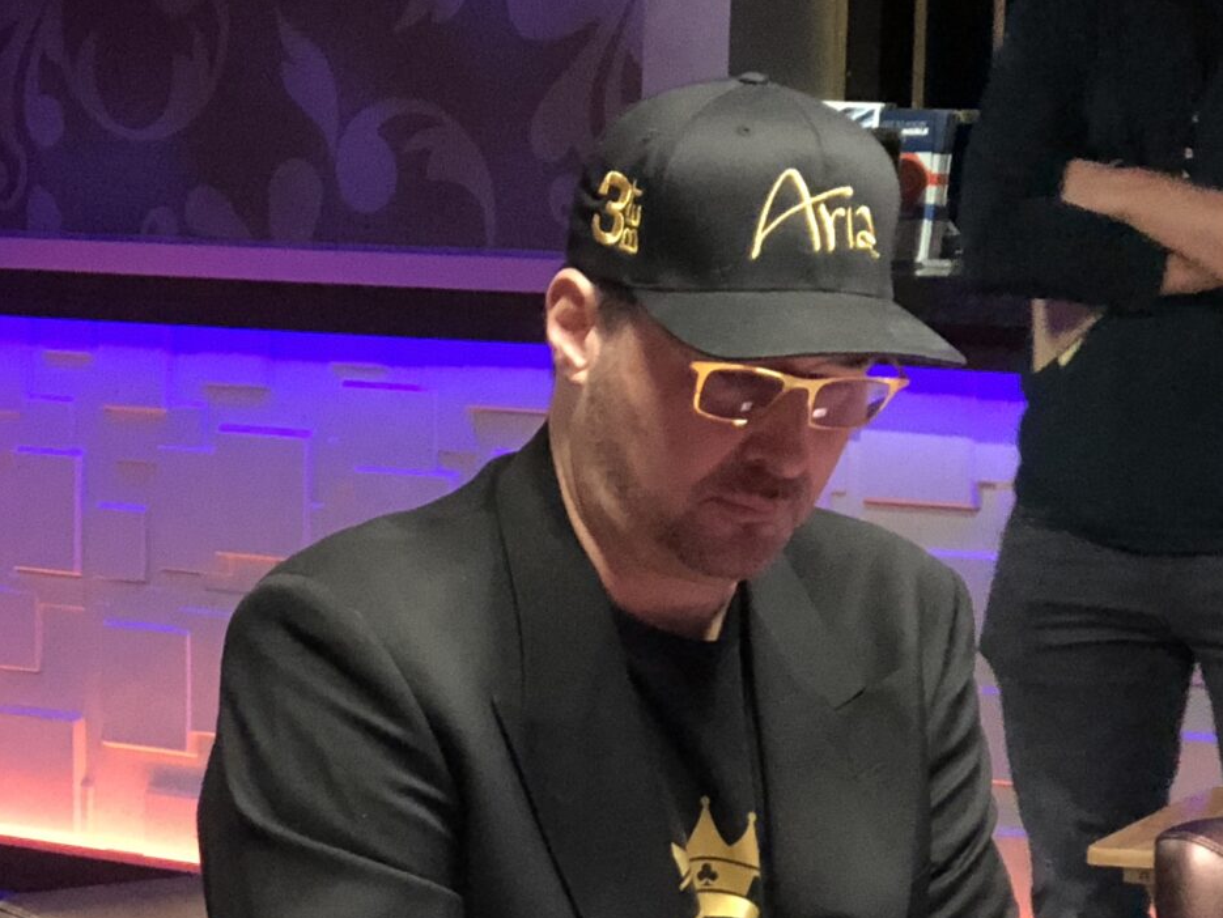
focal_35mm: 156
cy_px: 978
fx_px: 5514
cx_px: -43
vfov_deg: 9.4
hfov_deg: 12.5
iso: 800
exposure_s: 1/60
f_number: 2.8
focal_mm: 6.6
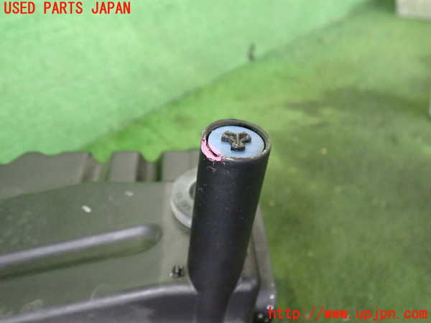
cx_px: 216
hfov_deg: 60.0
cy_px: 162
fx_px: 374
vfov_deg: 46.8
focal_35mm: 30
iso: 1000
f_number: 2.3
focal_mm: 5.4
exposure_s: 1/80
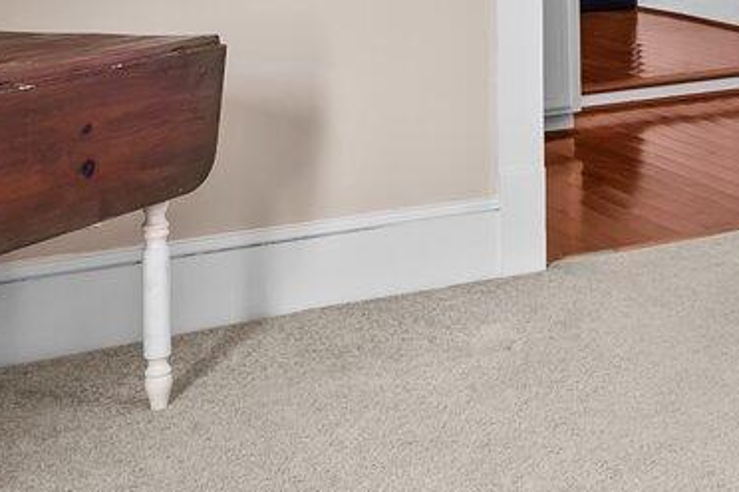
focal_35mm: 77
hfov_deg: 22.4
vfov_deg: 16.4
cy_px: -206
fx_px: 1581
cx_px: 1055
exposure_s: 1/2.5
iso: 250
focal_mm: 14
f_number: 8
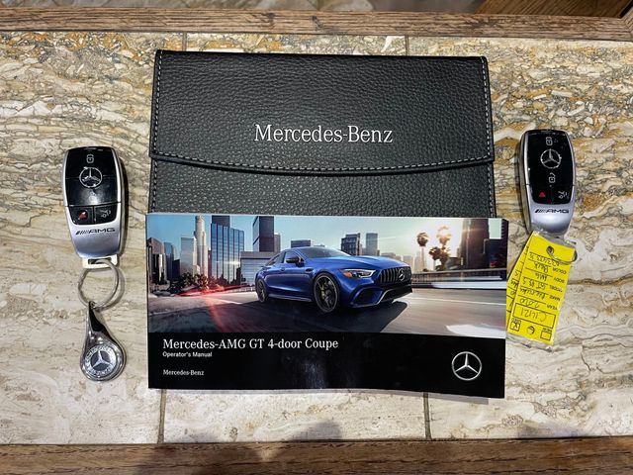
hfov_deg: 67.3
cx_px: 316
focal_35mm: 26
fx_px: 475
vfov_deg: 53.1
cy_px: 238
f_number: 1.6
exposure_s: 1/60
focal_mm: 4.2
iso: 160
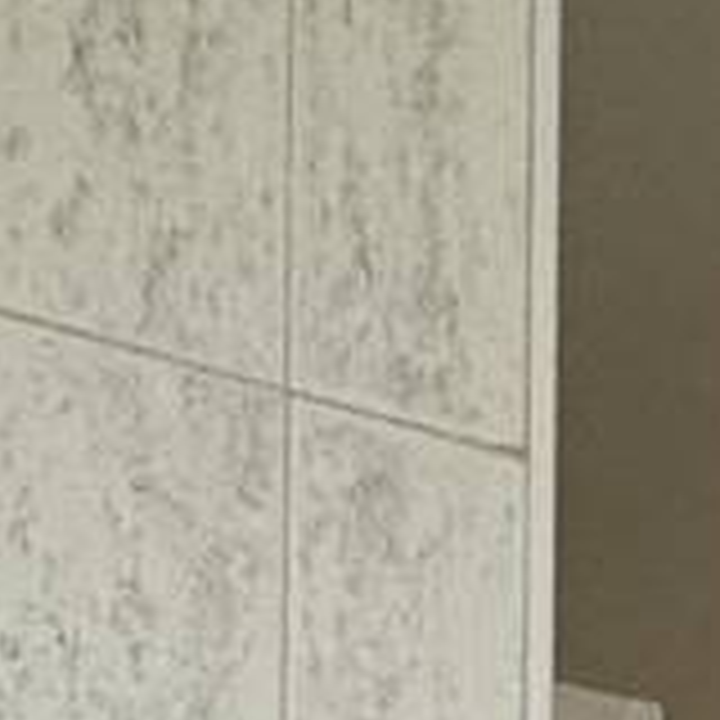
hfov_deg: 14.9
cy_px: 2369
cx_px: 126
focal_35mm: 116
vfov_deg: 9.8
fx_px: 2730
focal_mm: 2.22
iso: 400
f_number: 2.2
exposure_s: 1/50
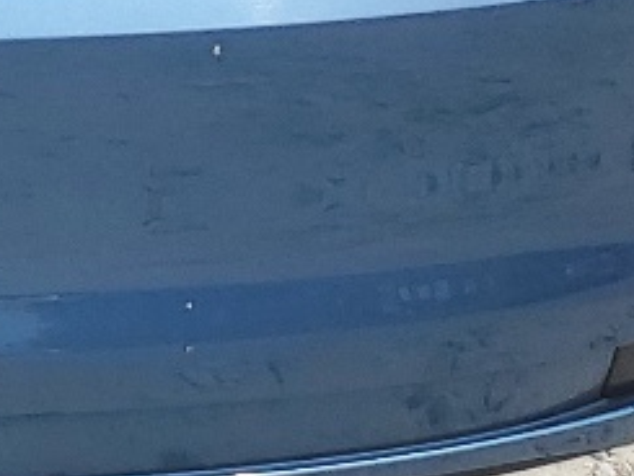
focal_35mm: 170
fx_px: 3115
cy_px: -548
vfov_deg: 8.2
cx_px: -618
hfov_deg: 10.7
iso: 50
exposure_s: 1/2500
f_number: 1.5
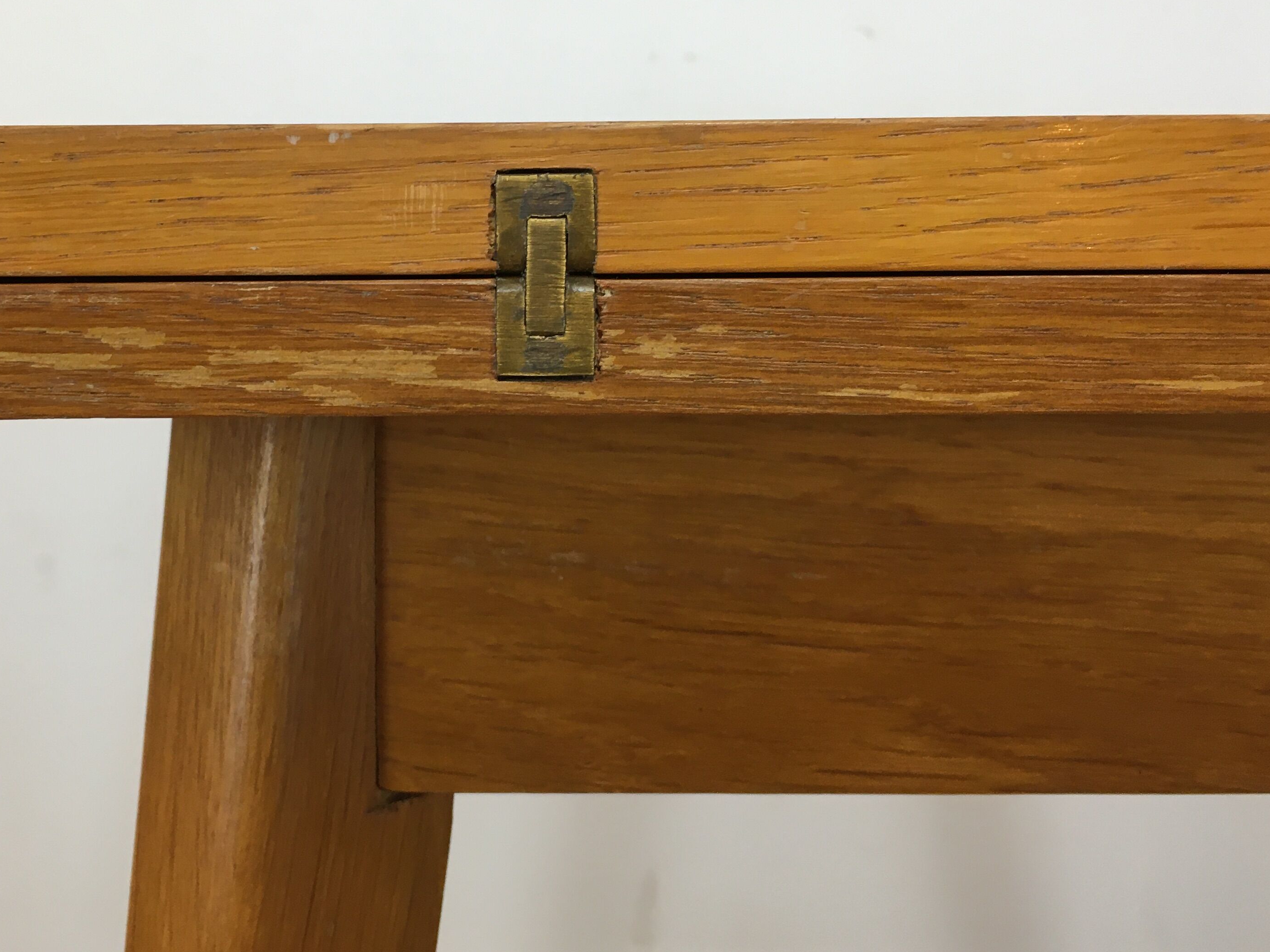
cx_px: 411
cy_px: 356
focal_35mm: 42
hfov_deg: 44.1
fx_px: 1541
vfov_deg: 34.2
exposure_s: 1/33
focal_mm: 4.15
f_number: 2.2
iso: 40
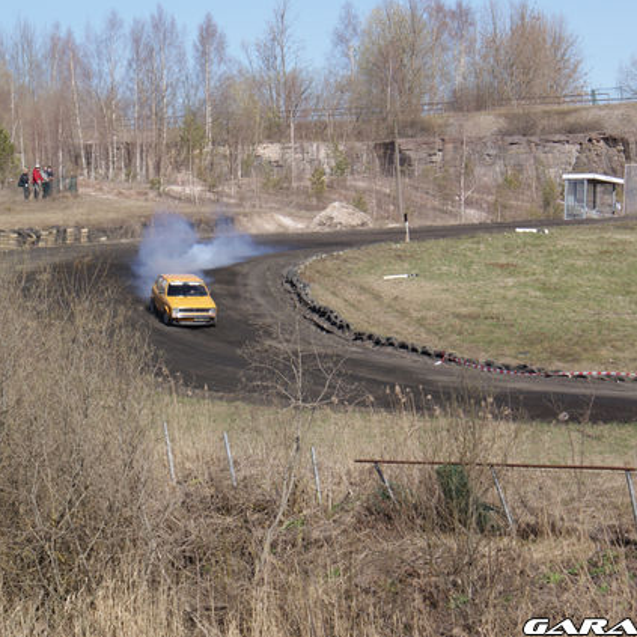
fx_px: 2811
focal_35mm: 135
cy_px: 319
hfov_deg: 12.9
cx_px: 300
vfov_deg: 12.9
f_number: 9
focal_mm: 70
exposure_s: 1/320
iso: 100
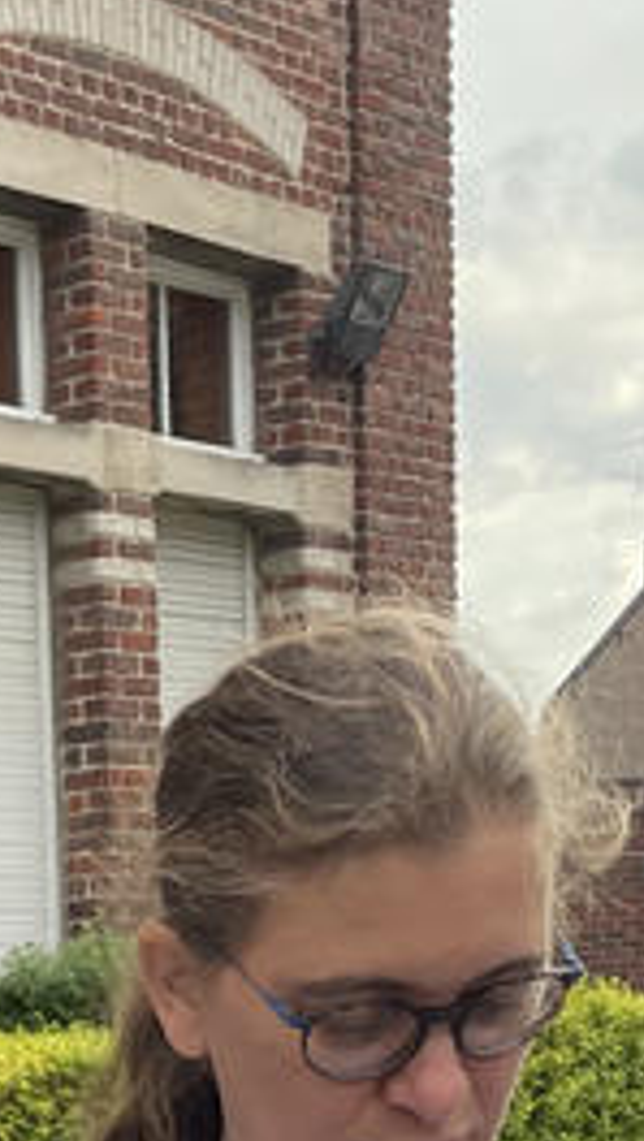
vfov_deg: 19.2
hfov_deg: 11.7
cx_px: -251
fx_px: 3028
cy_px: 1610
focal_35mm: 100
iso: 32
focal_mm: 4.2
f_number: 1.6
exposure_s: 1/629
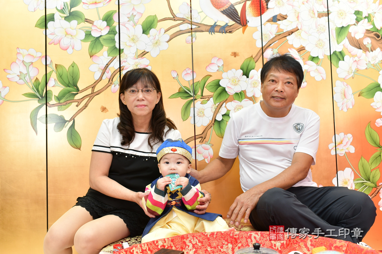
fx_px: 371
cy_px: 127
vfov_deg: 37.9
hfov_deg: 54.4
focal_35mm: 35
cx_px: 191
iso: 800
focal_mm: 35
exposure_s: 1/200
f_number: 4.5
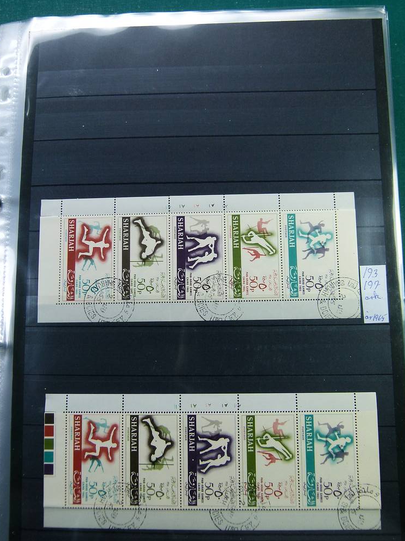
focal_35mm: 35
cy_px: 265
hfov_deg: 40.7
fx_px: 546
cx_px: 201
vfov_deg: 52.6
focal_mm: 6.1
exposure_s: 1/100
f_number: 3.2
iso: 100
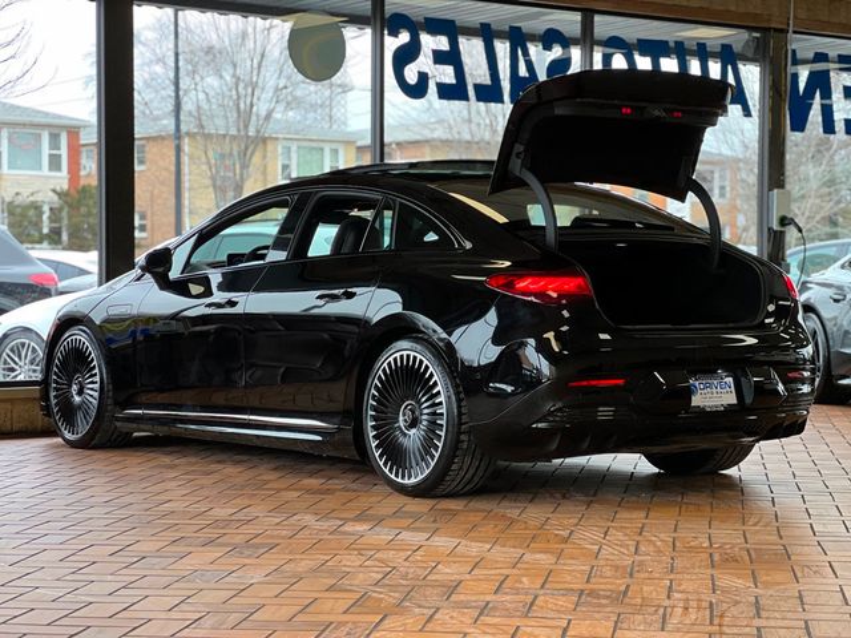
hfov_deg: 25.3
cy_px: 319
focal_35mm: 77
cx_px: 426
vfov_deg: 19.1
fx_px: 1893
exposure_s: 1/120
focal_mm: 9
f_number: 2.8
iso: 250
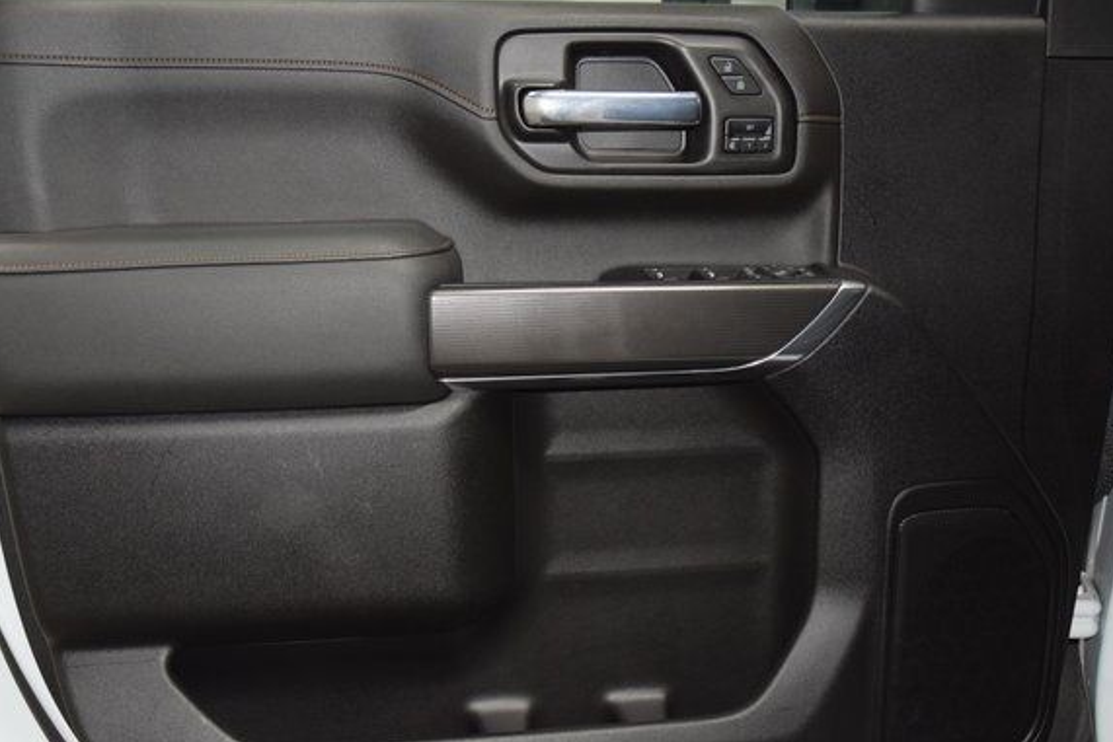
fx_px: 1144
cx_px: 528
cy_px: 412
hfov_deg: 51.9
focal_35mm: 37
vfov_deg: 35.9
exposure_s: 1/125
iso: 1800
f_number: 3.5
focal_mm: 22
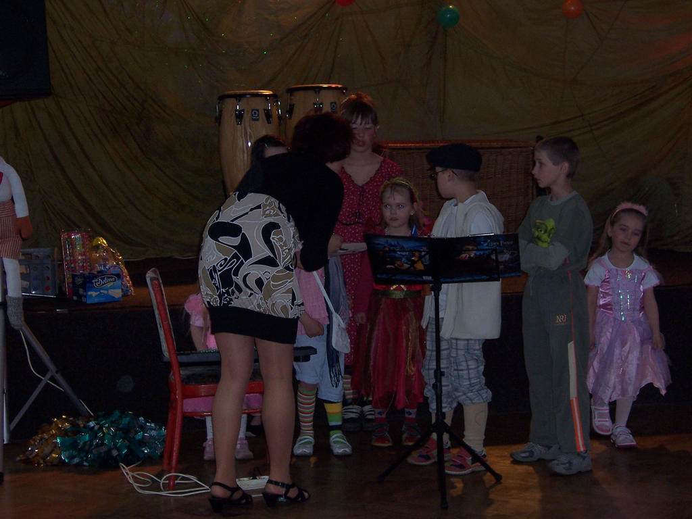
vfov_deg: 20.2
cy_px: 260
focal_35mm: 73
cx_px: 346
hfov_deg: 26.7
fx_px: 1459
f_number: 4.3
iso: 140
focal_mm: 12.1
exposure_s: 1/90
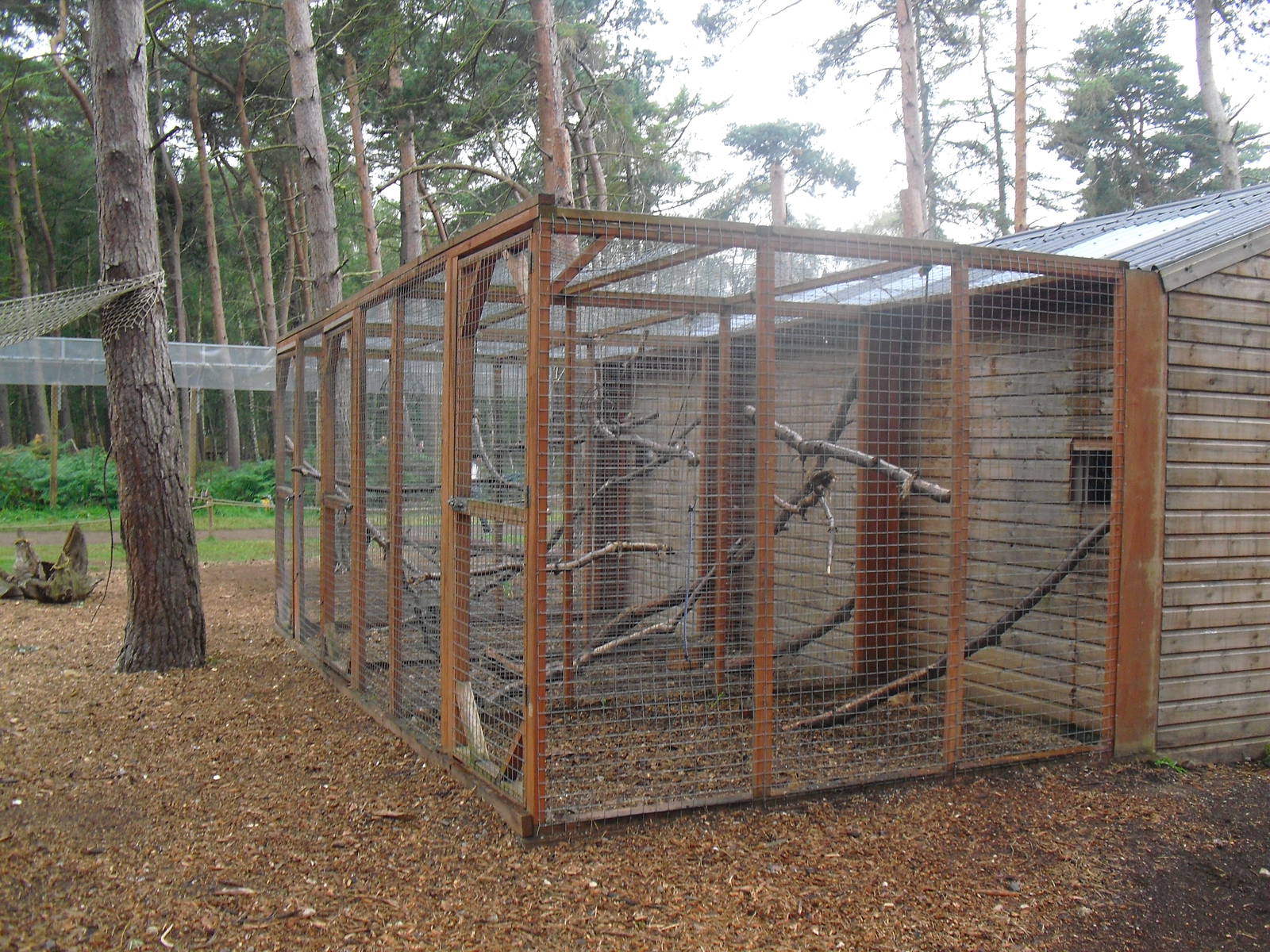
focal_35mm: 36
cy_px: 476
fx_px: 1321
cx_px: 635
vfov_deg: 39.7
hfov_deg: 51.4
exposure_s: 1/100
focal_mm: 6.3
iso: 200
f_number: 3.1
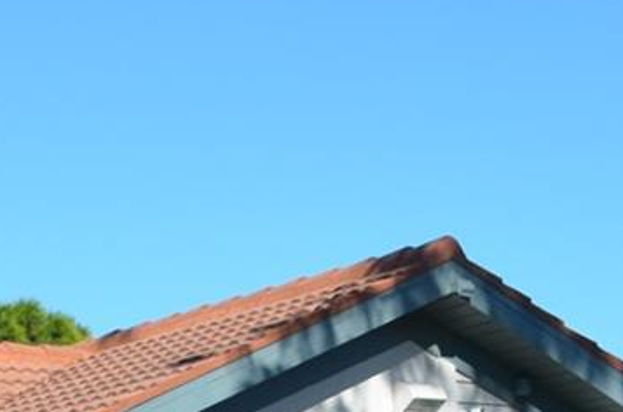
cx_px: -511
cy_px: 706
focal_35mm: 148
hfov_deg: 12.6
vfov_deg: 8.9
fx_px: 2554
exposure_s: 1/250
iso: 100
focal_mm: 22
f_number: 8
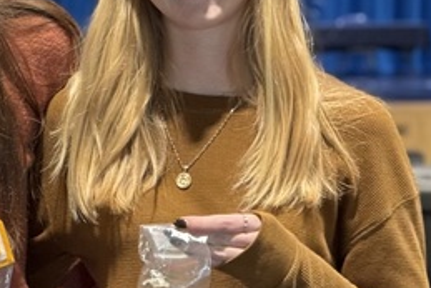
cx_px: -123
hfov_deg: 12.9
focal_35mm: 154
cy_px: 115
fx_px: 1845
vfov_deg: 8.9
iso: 400
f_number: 1.78
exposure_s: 1/38
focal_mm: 6.76
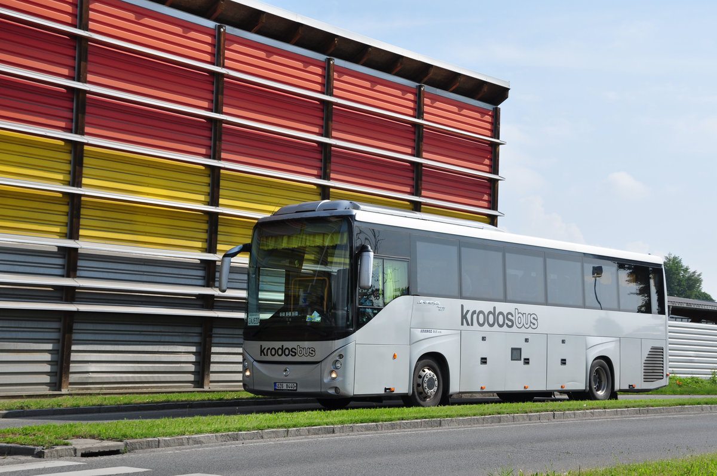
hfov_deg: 33.4
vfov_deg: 22.6
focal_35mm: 60
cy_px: 238
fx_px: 1194
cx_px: 358
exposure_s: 1/320
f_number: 9
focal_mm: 40
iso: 200
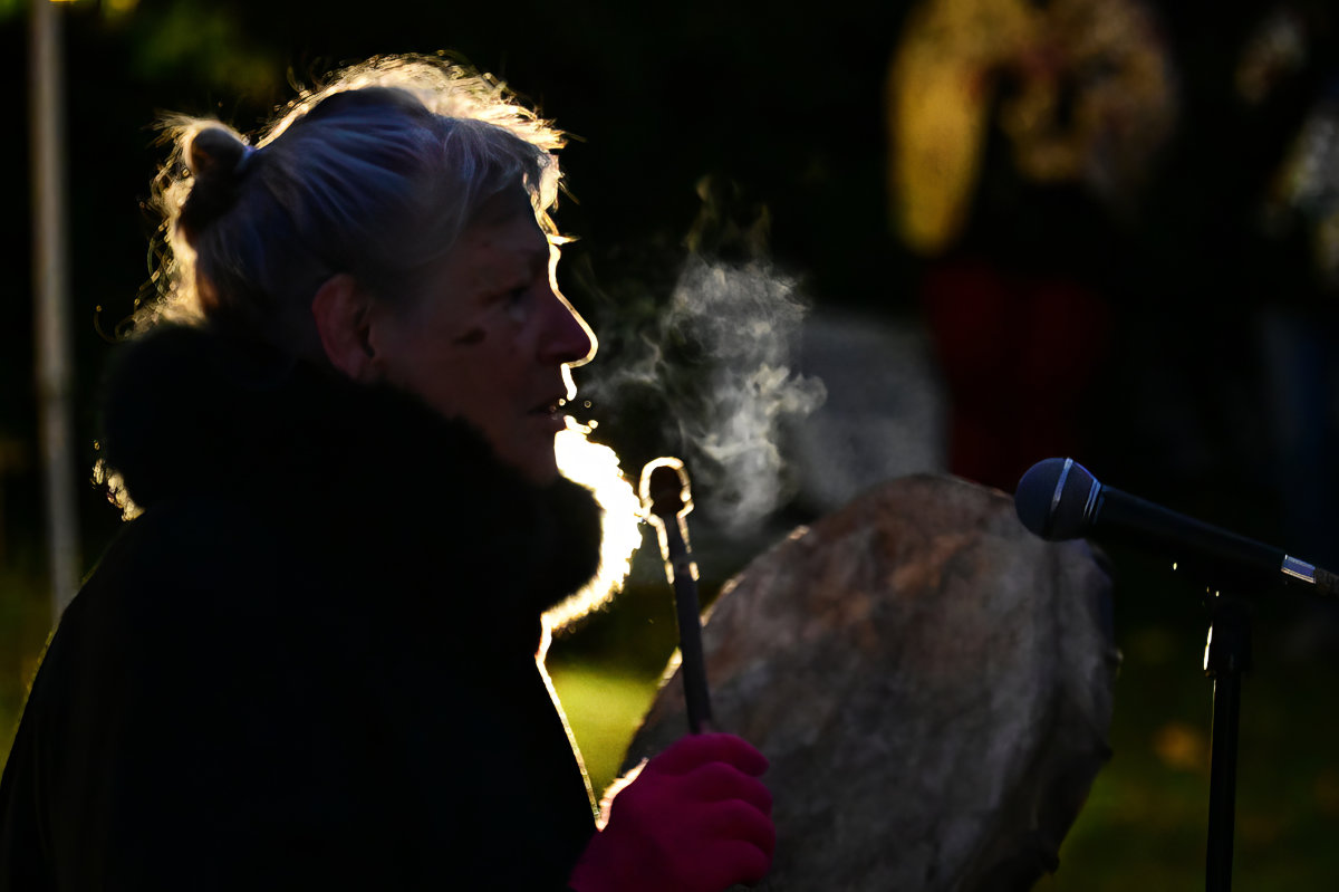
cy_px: 446
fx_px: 6692
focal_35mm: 180
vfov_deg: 7.6
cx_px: 670
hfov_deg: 11.4
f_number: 5.6
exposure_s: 1/60
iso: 25600
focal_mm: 180
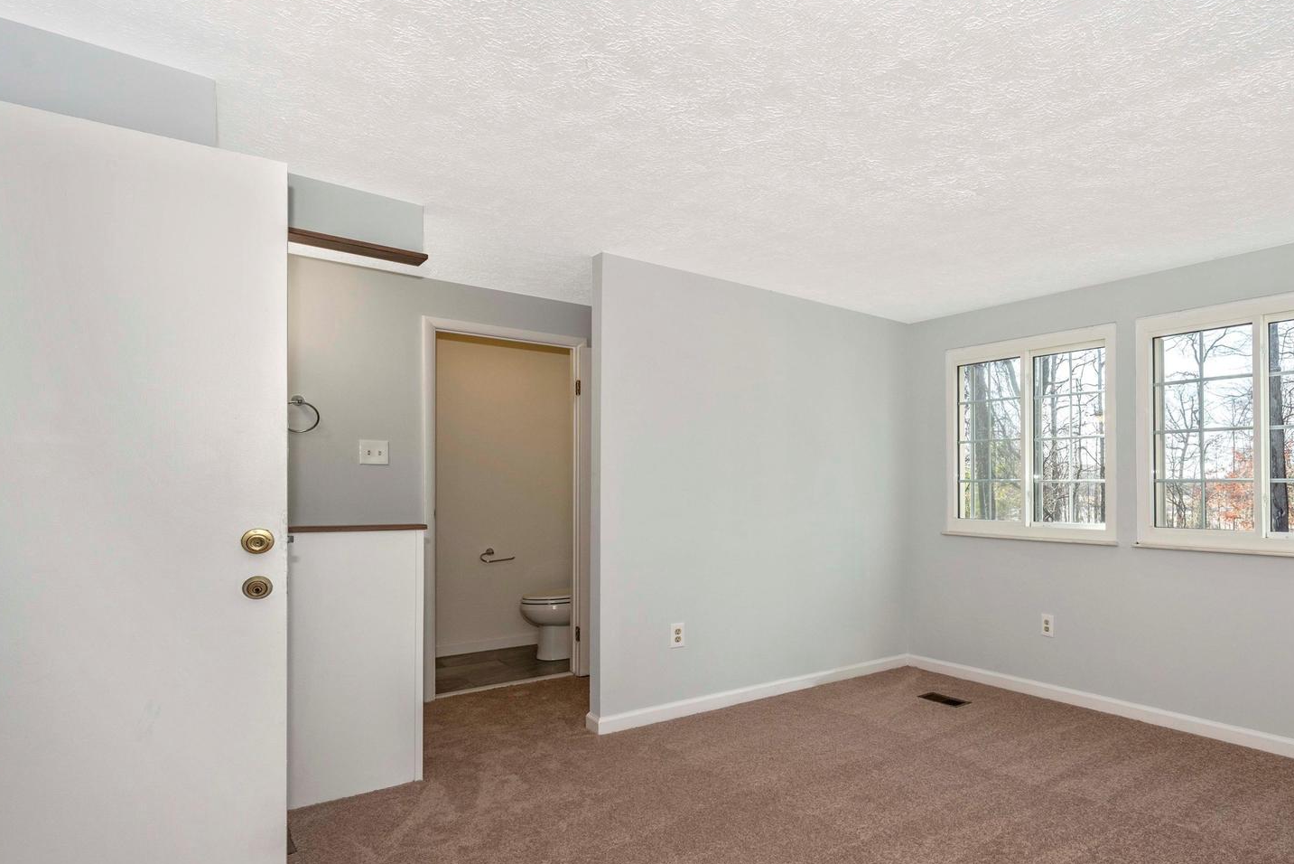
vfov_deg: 61.6
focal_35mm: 20
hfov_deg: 80.6
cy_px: 502
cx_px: 884
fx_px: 719
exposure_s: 1/60
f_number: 8
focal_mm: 14
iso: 250
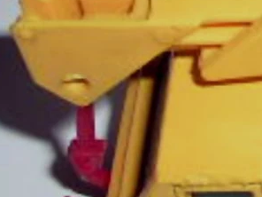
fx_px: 1264
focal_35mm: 167
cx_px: 436
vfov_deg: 8.7
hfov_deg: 11.2
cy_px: -83
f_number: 4.8
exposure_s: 1/60.1
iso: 50
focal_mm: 5.4
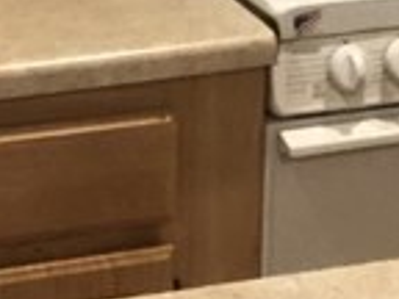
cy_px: -717
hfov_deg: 9.9
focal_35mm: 199
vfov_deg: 6.5
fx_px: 2294
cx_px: 55
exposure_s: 1/17
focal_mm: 3.99
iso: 40
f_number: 1.8
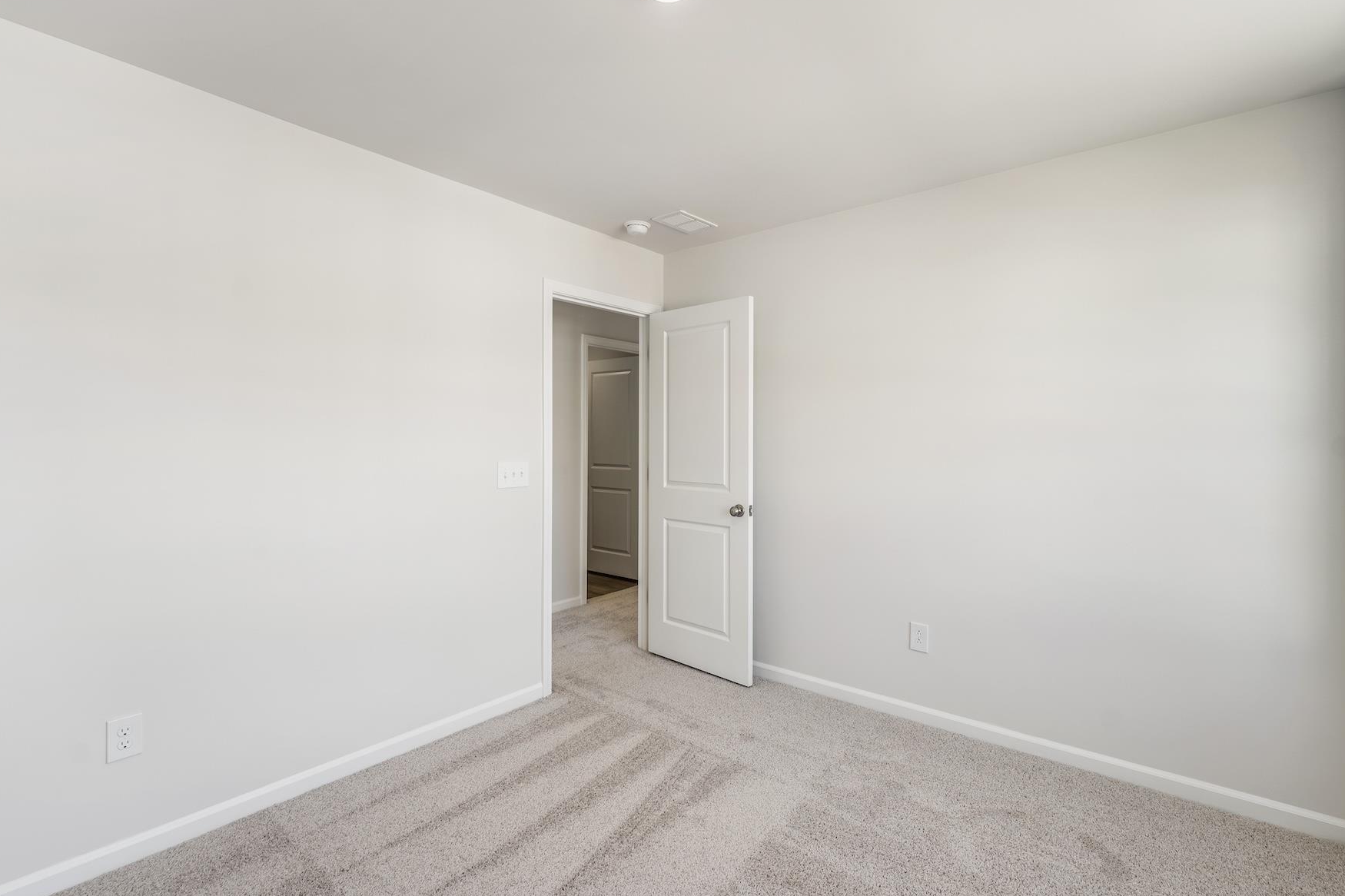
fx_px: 598
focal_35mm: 16
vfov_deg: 73.7
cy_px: 427
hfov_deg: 96.7
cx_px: 696
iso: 400
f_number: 6.3
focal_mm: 14
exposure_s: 1/10
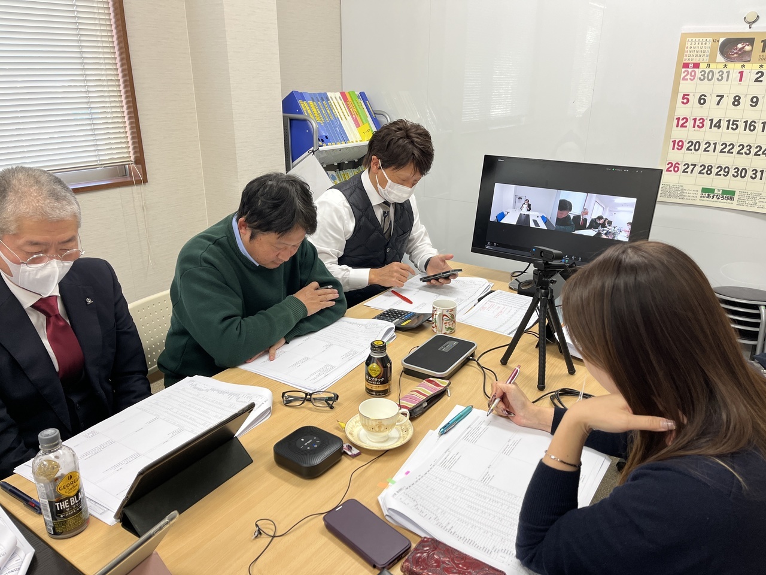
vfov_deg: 53.1
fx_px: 575
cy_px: 288
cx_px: 383
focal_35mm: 26
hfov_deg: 67.3
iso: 80
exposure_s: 1/120
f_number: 1.6
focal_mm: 5.1
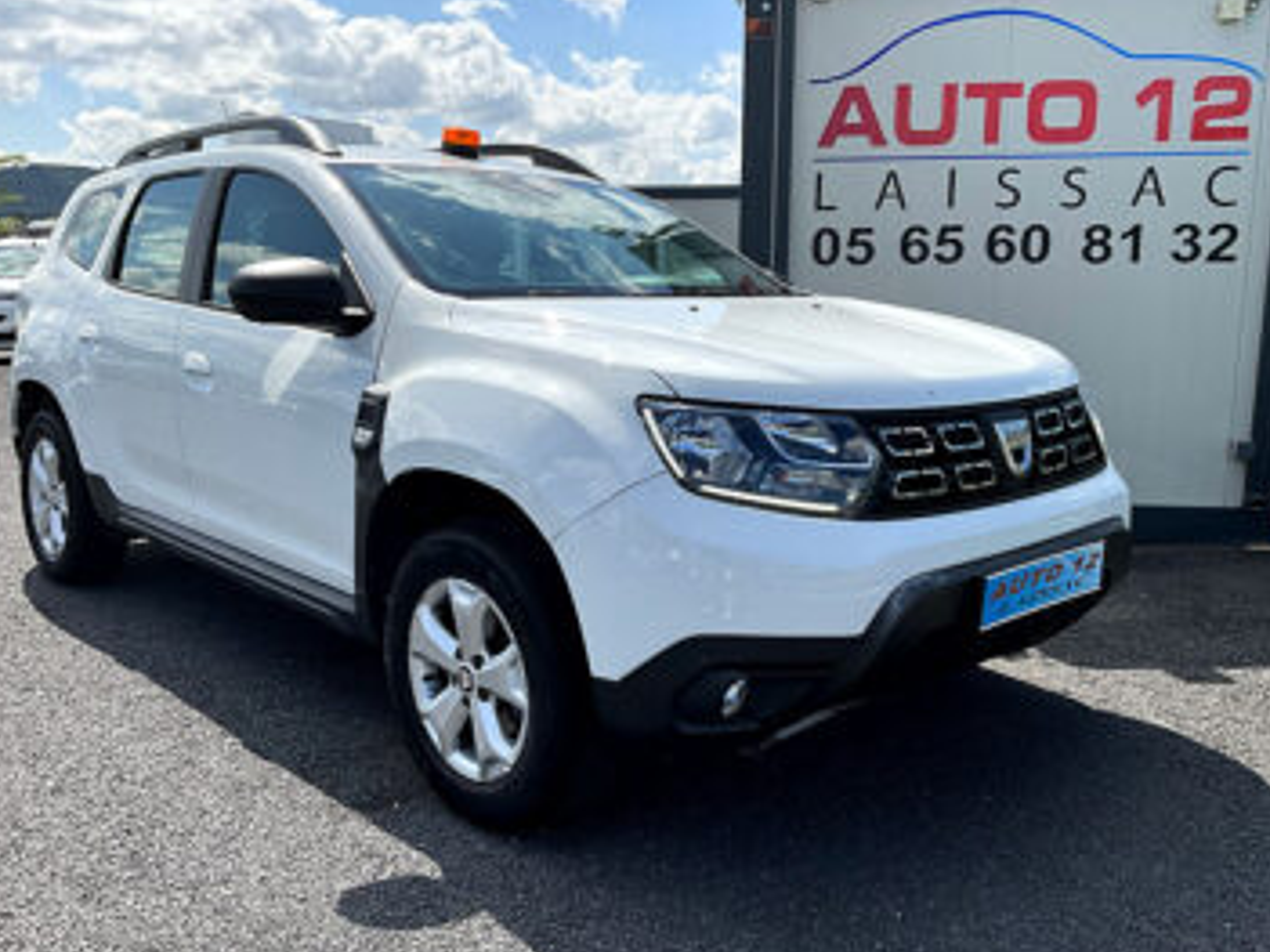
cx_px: 628
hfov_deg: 58.4
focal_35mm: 31
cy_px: 494
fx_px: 1137
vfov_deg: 45.4
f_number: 1.8
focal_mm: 3
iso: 25
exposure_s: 1/2227
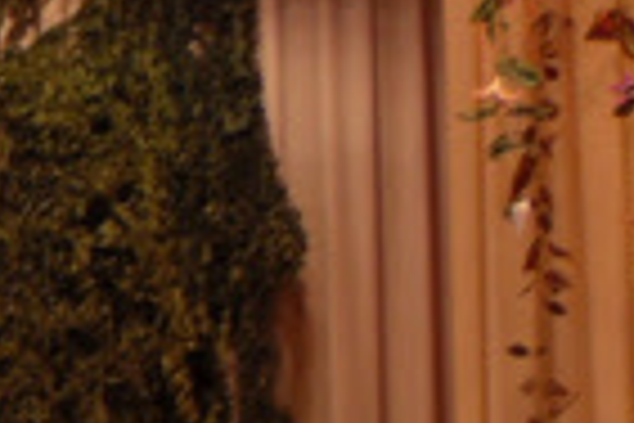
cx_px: -706
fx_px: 4667
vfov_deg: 5.0
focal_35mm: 265
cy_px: 1143
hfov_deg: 7.4
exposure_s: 1/60
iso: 100
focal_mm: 9.6
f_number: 3.6
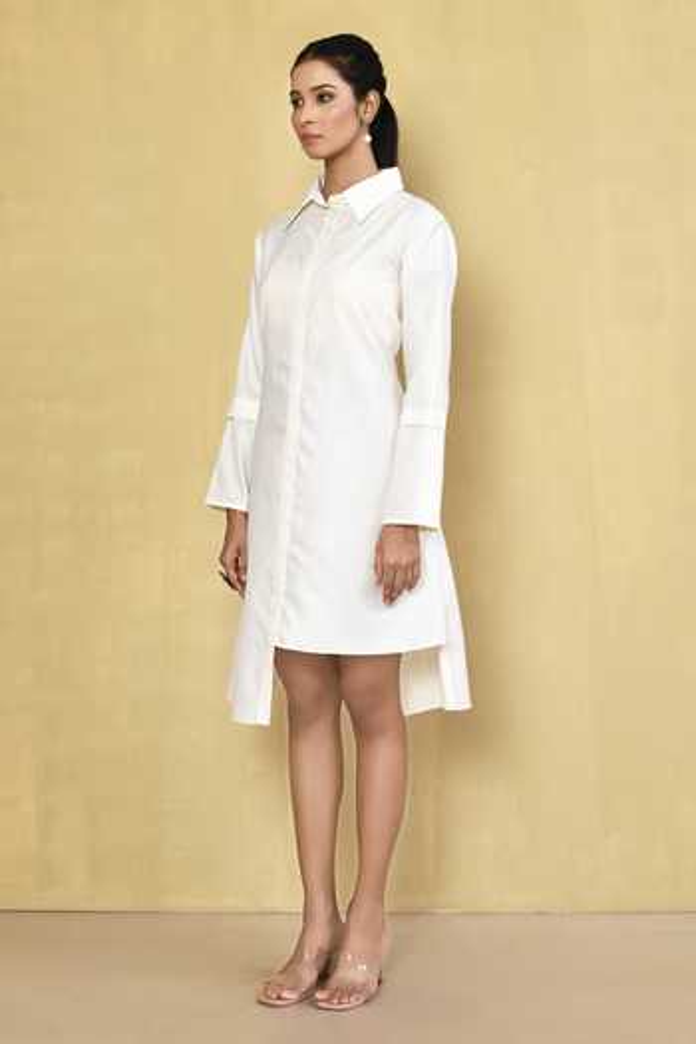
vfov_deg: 39.6
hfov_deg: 27.0
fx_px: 1450
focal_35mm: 50
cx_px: 348
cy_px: 522
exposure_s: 1/160
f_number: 10
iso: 250
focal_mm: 50
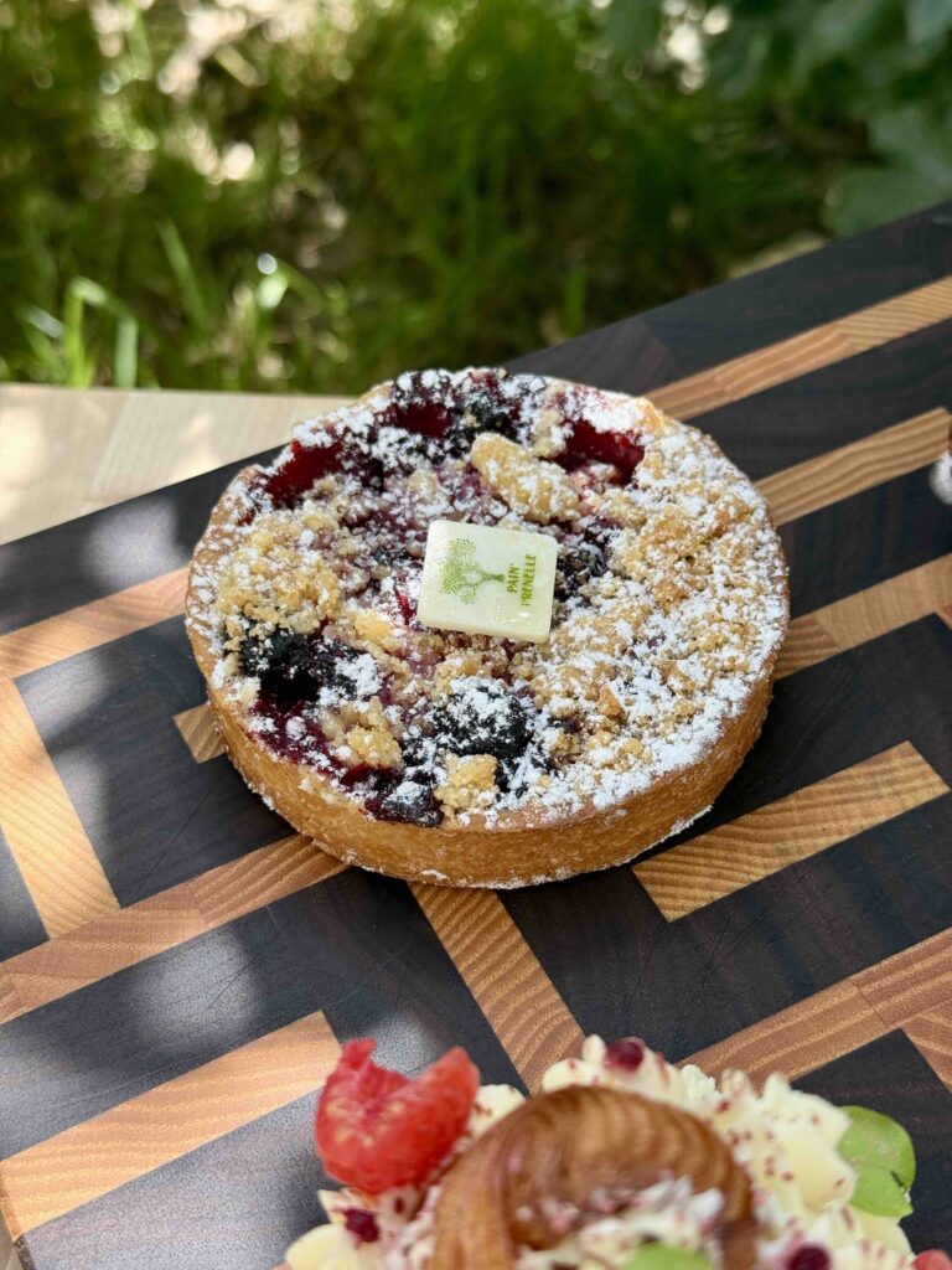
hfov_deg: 30.3
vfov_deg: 39.7
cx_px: 476
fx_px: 1760
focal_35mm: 48
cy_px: 635
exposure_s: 1/1608
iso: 64
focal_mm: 6.76
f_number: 1.78
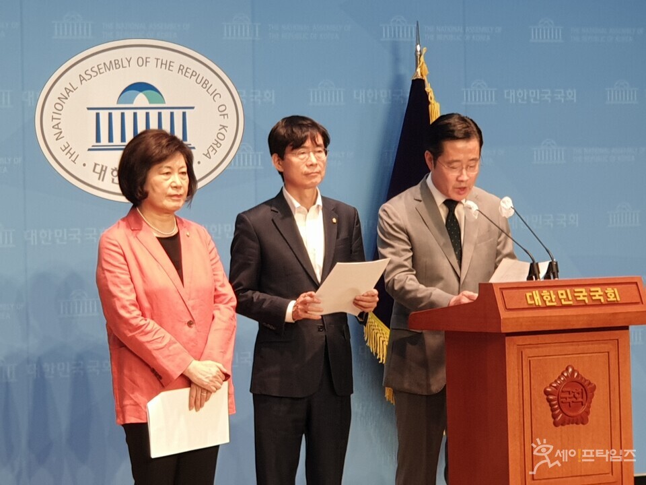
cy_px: 242
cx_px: 323
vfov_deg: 28.0
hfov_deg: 36.8
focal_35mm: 52
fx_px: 970
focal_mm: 6
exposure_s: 1/30
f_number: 2.4
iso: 100
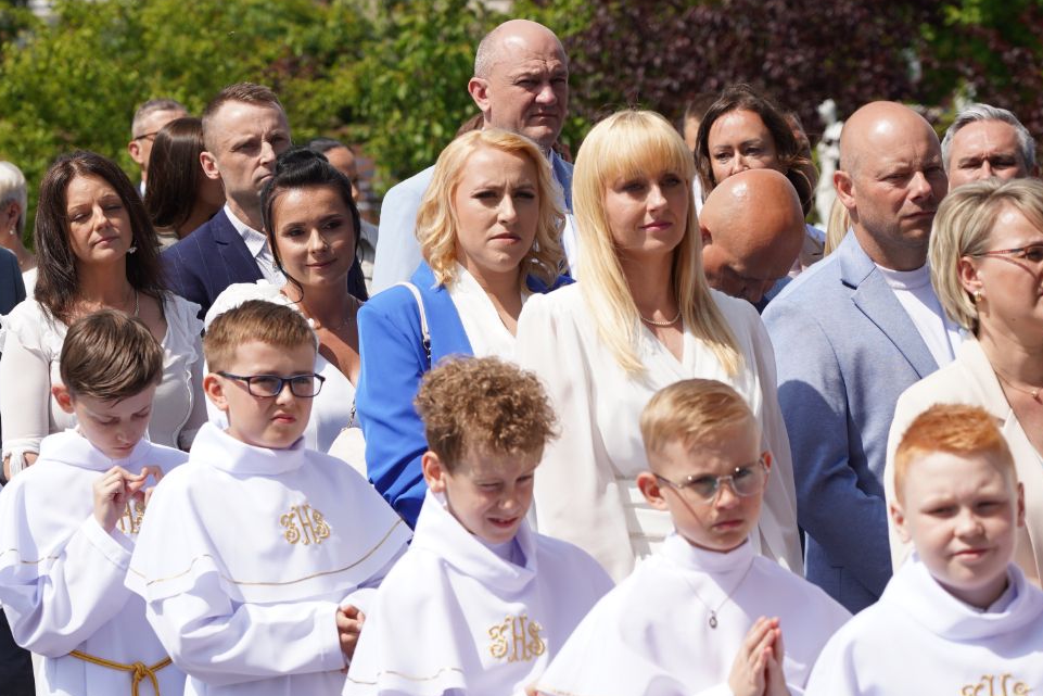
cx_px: 410
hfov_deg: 14.4
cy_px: 372
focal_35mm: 142
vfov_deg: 9.7
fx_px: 4114
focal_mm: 105
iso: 100
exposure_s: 1/500
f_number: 5.6
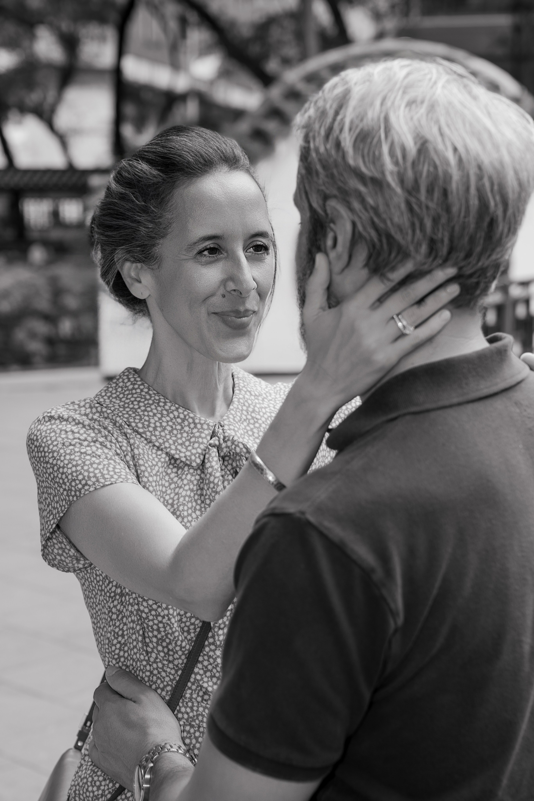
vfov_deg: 28.8
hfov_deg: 19.5
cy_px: 400
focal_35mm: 70
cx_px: 267
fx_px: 1557
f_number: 5
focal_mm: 70
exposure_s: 1/100
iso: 125
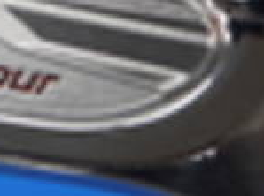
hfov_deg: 5.4
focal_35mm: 362
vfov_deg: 4.1
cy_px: -99
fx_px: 2754
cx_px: -195
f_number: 5.6
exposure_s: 1/80
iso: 250
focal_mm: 42
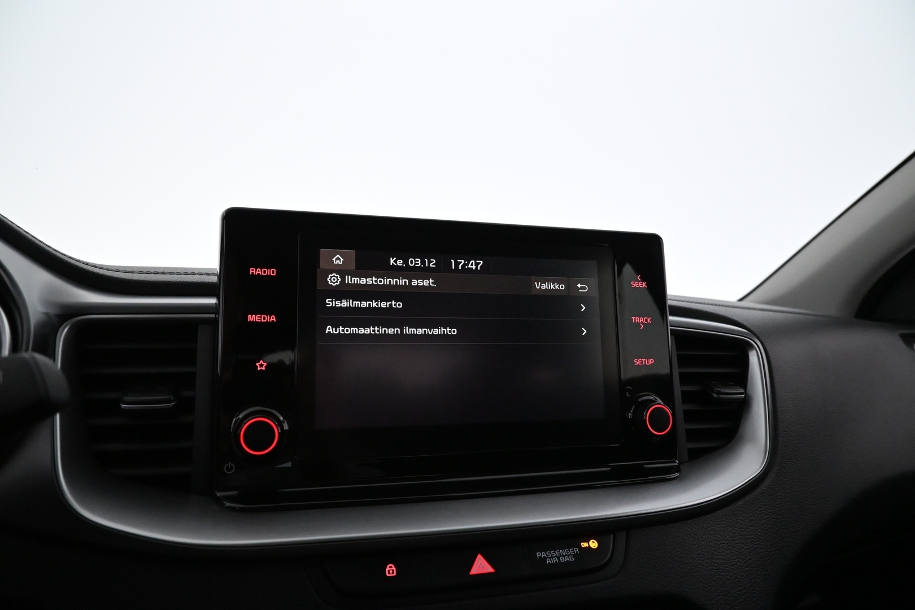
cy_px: 305
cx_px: 458
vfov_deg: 53.1
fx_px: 610
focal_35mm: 24
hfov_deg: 73.7
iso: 4000
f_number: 4.5
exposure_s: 1/80
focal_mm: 16
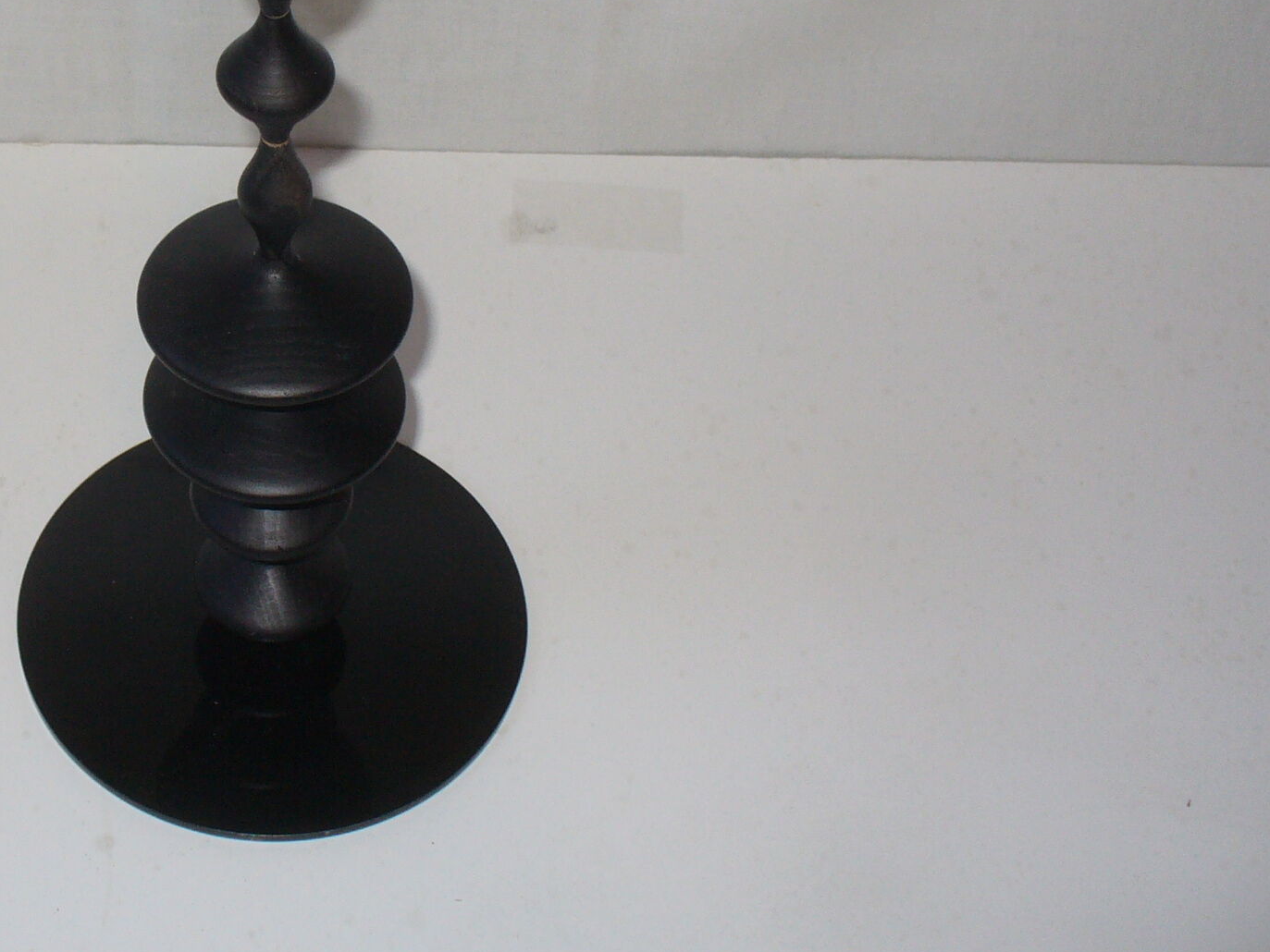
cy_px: 129
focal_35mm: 69
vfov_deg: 20.9
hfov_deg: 27.5
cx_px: 236
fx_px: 2532
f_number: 2.8
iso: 100
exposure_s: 1/30
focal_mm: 6.1
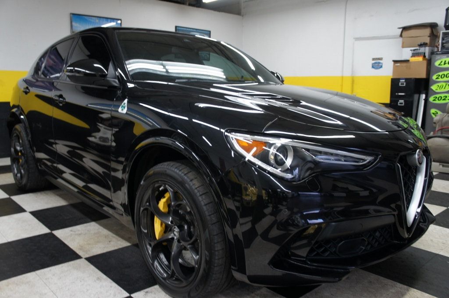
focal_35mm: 28
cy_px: 149
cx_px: 224
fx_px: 355
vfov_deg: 45.6
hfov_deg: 64.6
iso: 320
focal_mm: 19
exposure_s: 1/30
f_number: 4
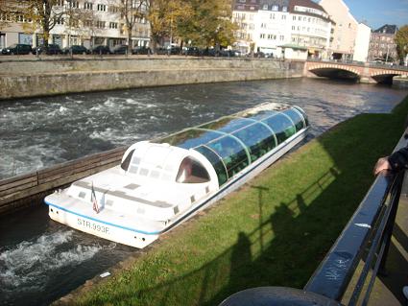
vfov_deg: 40.7
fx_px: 413
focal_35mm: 35
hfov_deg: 52.6
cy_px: 153
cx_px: 204
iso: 64
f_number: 5.6
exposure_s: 1/260
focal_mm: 5.7
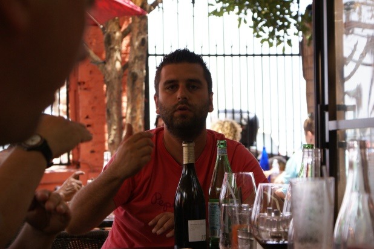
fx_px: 1091
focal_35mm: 105
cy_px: 124
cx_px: 187
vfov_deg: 13.0
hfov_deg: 19.5
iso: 200
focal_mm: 70
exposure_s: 1/125
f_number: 5.6
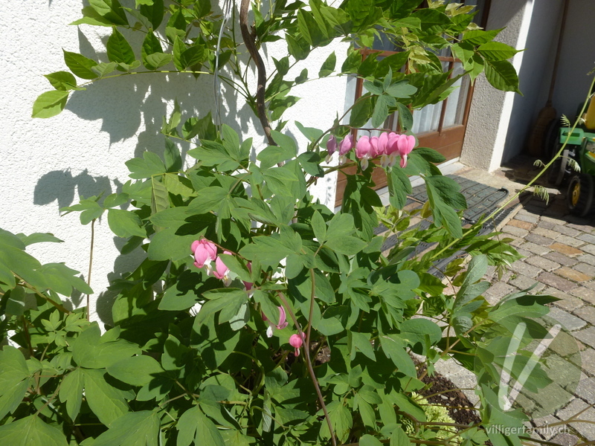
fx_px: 413
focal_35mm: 24
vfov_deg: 56.8
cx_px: 298
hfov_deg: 71.6
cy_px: 223
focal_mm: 4.3
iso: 100
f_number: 3.3
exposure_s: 1/1600
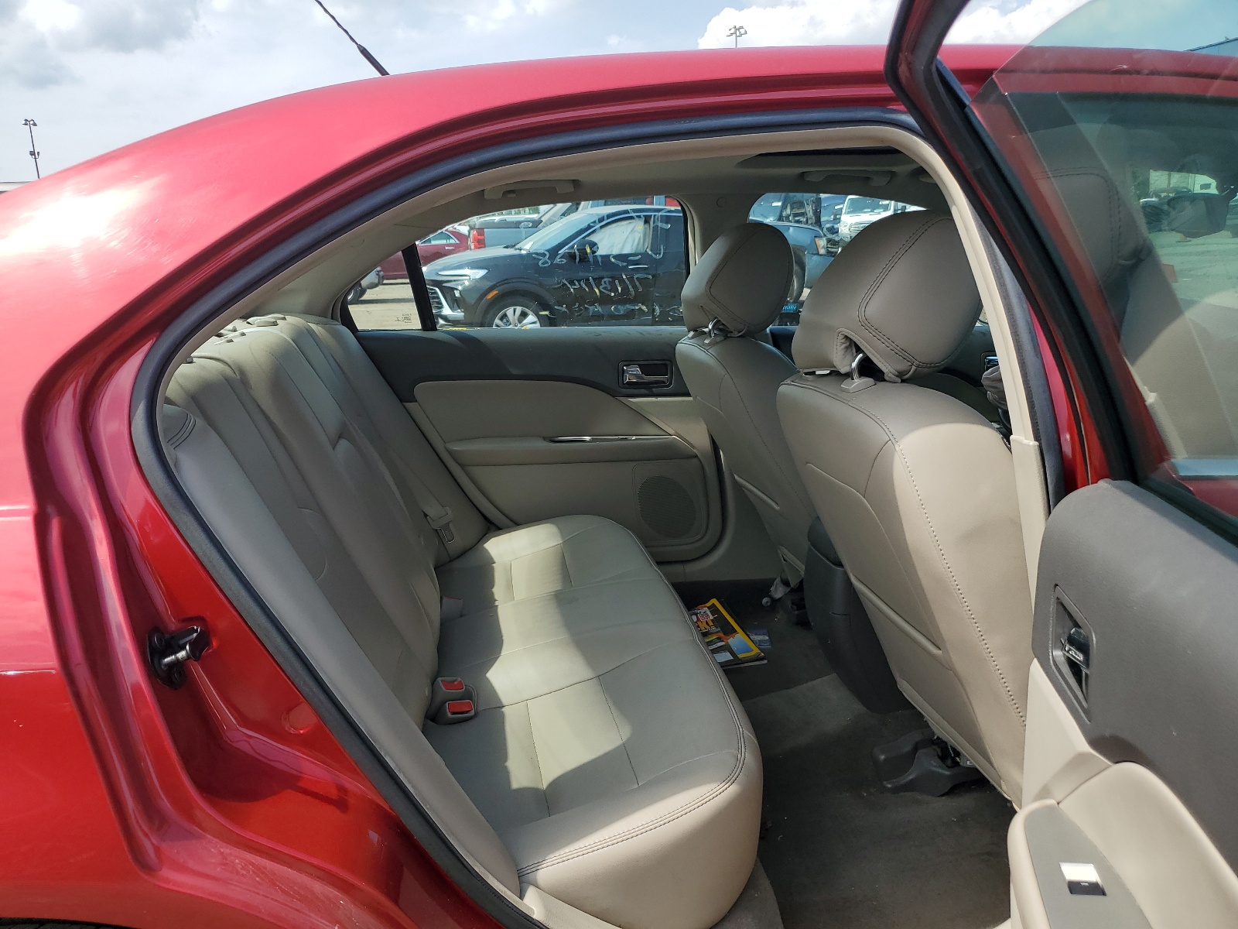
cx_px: 619
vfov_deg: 53.1
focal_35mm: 26
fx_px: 930
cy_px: 464
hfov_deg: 67.3
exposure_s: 1/2000
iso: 50
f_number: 1.5
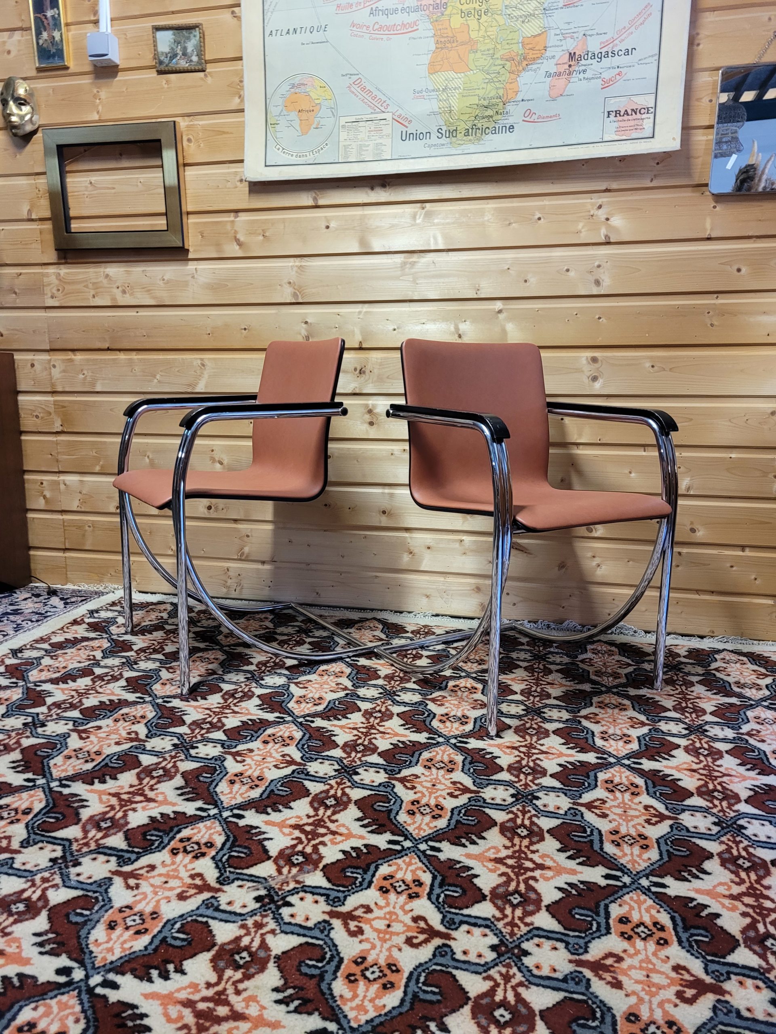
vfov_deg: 67.3
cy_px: 517
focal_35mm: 26
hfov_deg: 53.1
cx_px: 388
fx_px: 777
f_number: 1.8
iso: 320
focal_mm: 5.4
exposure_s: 1/50
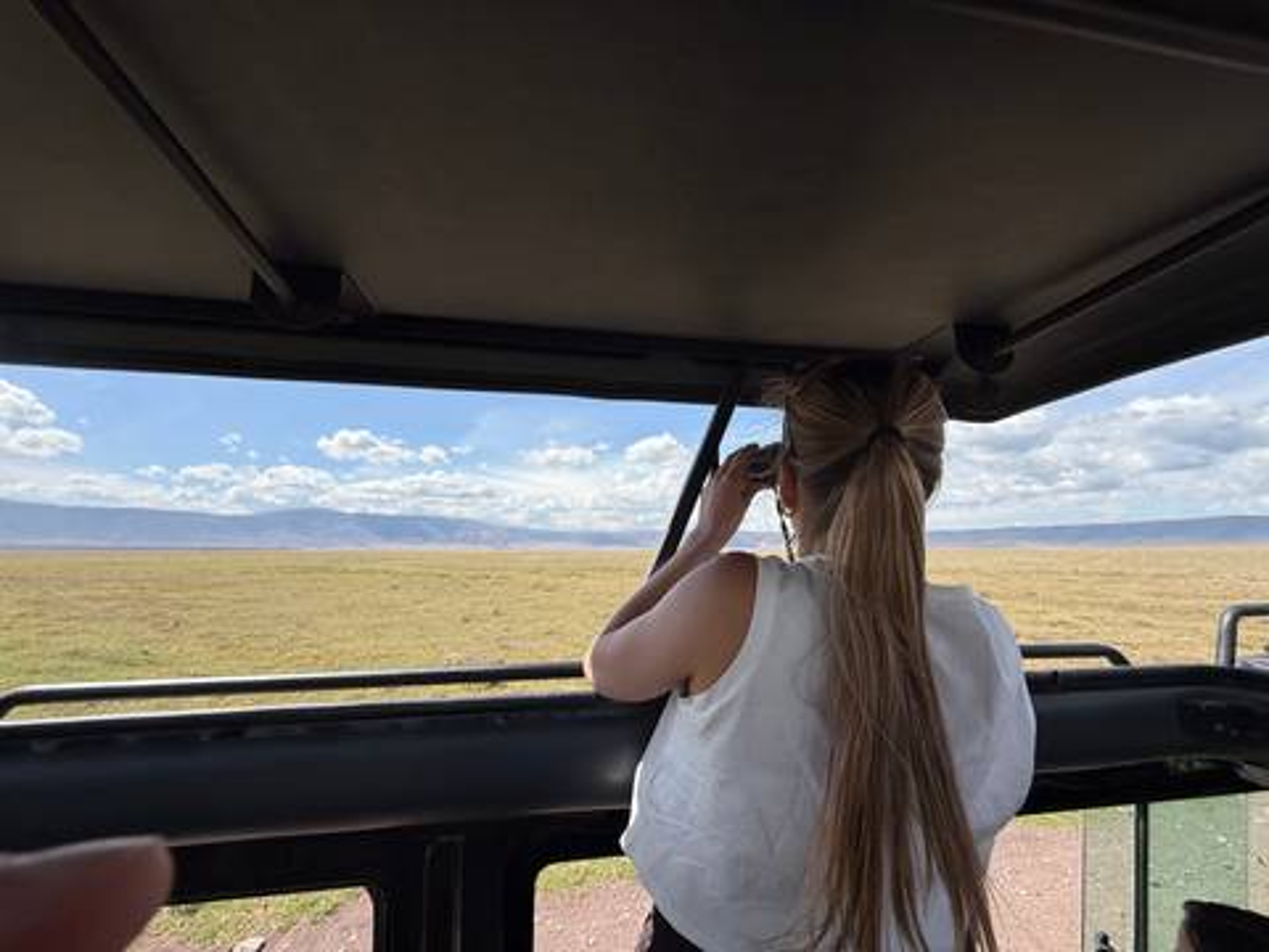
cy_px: 476
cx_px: 634
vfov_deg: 85.7
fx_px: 513
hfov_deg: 102.1
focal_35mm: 14
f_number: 2.2
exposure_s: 1/2024
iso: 50
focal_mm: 2.22
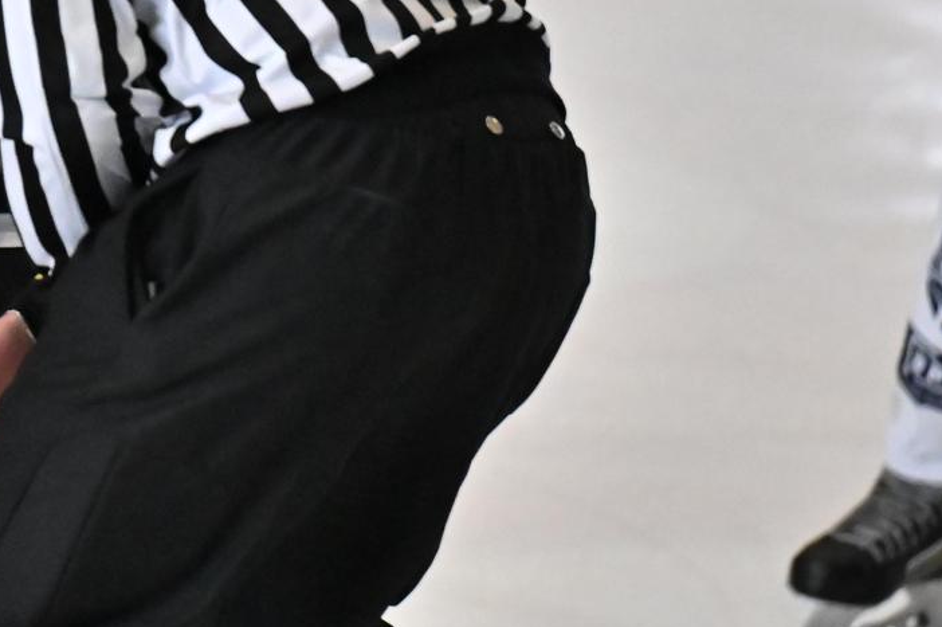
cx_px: -60
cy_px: 246
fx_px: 21467
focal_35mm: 821
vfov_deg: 1.7
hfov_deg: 2.5
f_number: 2.8
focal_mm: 200
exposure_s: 1/1600
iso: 4000
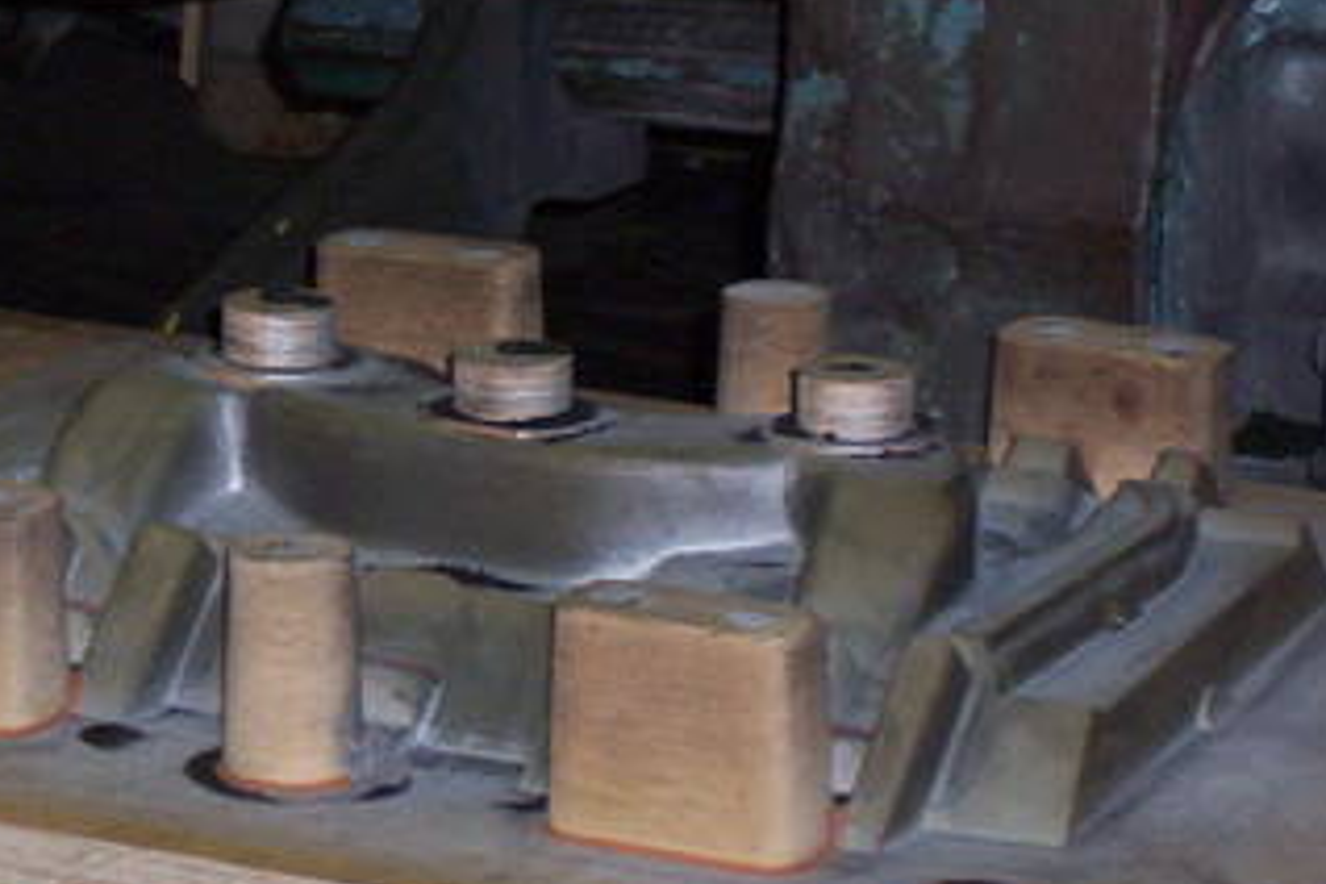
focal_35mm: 197
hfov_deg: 10.4
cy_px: 292
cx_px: 400
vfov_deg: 7.0
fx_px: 7256
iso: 140
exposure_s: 1/108
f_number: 4.07
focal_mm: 13.24
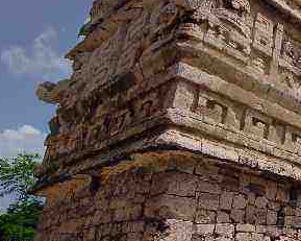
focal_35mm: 39
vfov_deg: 38.2
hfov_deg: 35.1
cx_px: 376
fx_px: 347
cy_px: 117
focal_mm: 10
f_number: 9
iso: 100
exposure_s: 1/250
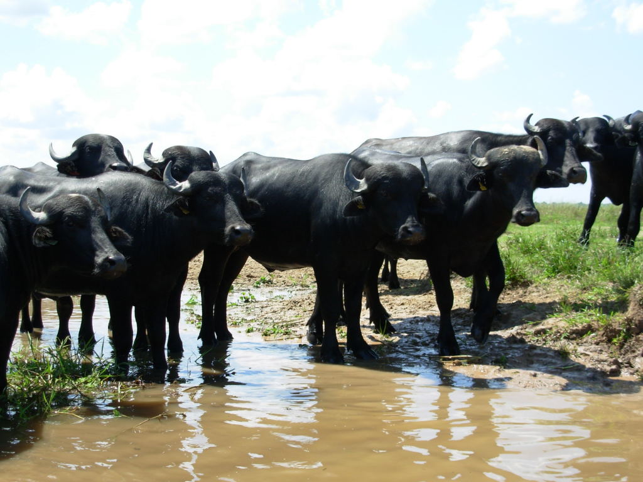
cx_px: 322
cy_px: 241
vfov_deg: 25.2
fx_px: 1077
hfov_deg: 33.2
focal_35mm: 58
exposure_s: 1/575
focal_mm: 9.5
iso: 50
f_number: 3.3
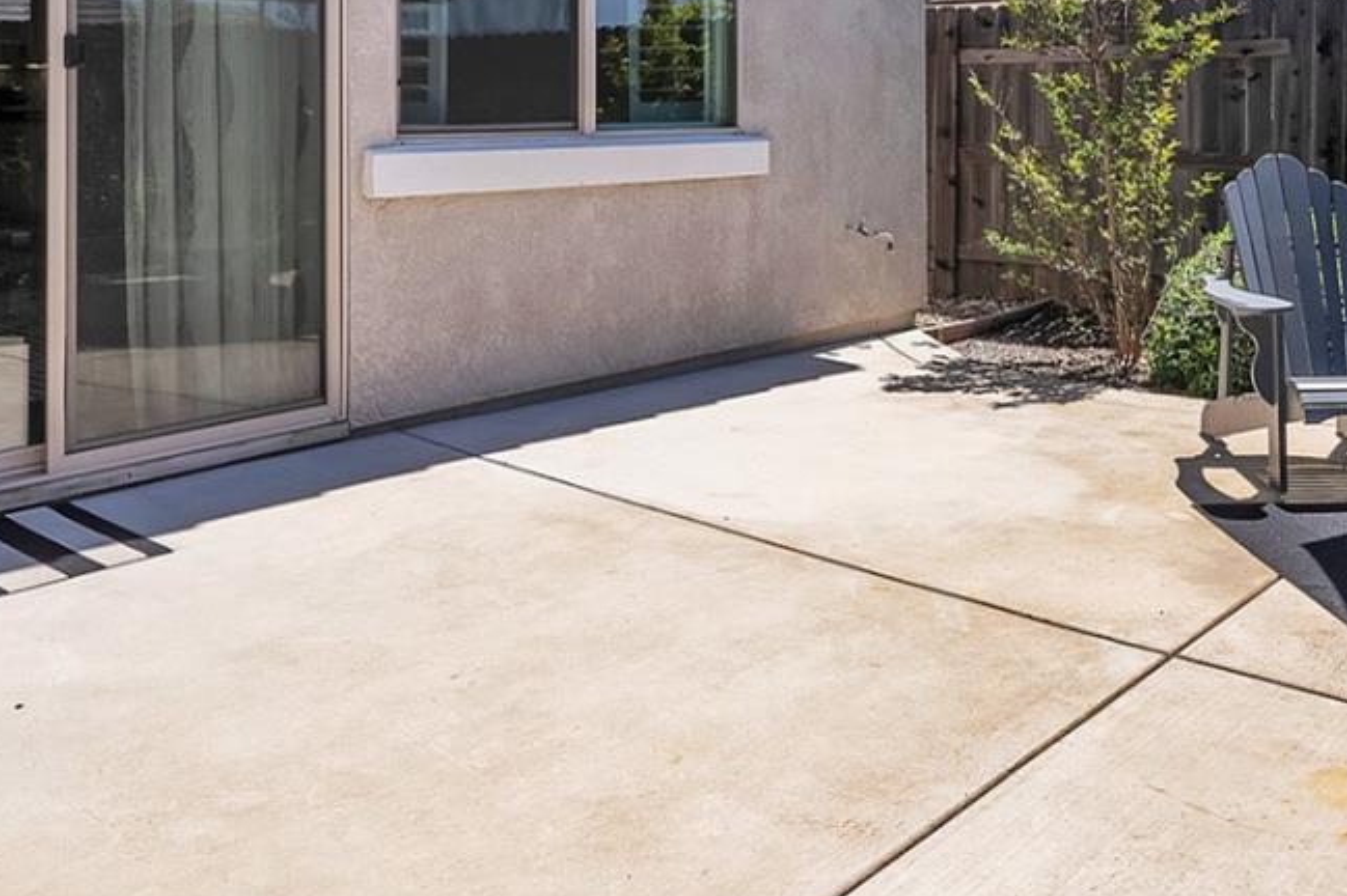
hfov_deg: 51.4
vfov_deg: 34.0
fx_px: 1384
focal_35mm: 37
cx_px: 845
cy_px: 97
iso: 400
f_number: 8
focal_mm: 16
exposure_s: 1/1250
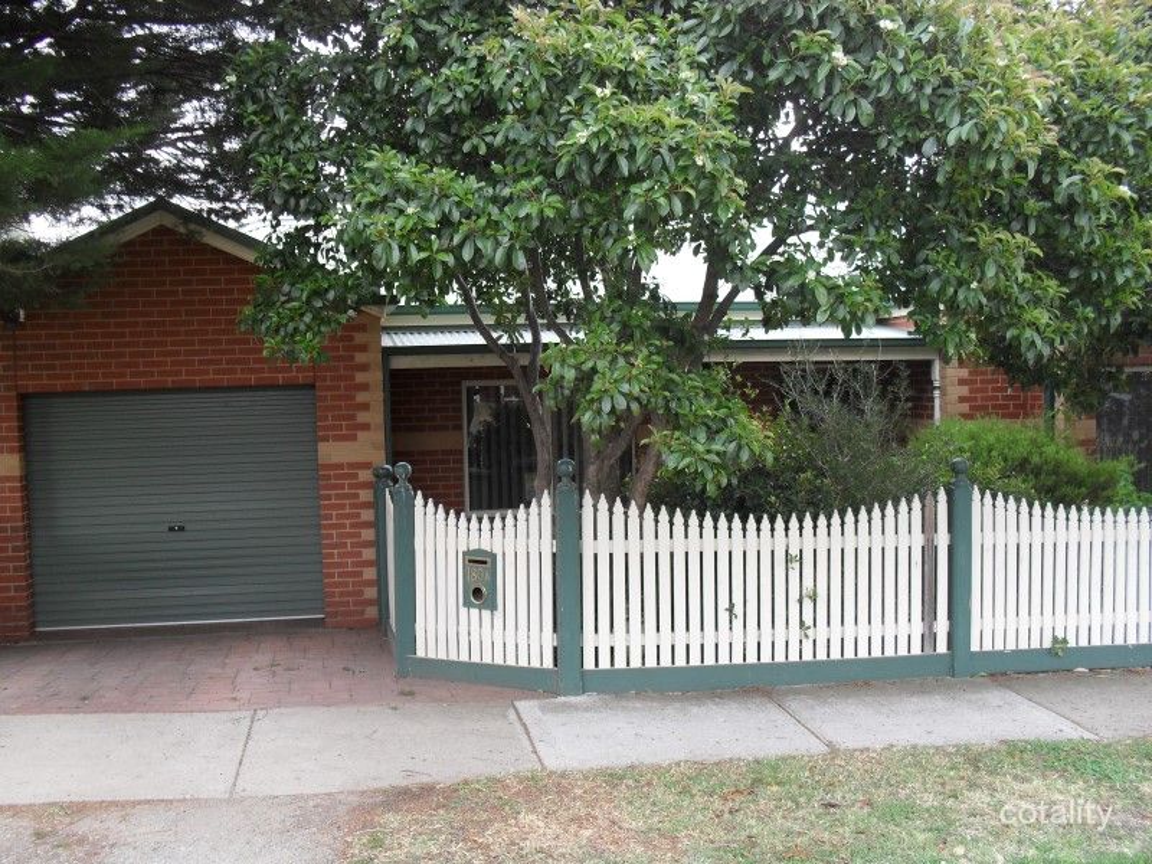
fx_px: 1165
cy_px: 432
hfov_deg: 52.6
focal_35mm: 35
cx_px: 576
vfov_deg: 40.7
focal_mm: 6.3
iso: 100
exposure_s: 1/60
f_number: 3.2
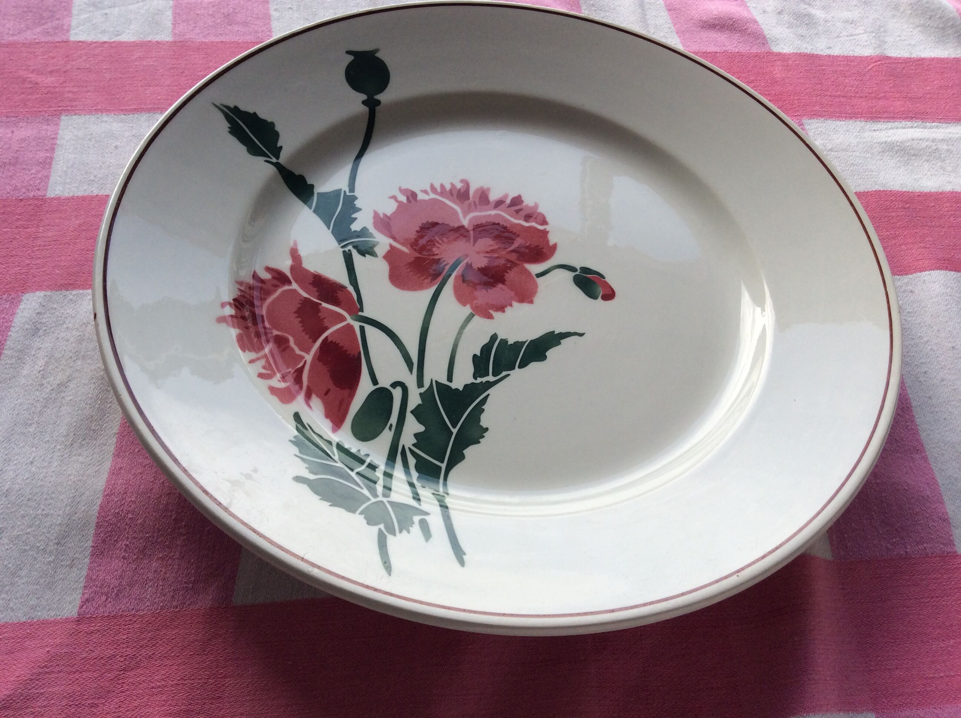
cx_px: 480
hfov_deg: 56.9
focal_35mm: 32
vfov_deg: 44.1
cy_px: 359
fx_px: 887
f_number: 2.4
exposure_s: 1/282
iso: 32
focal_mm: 3.3
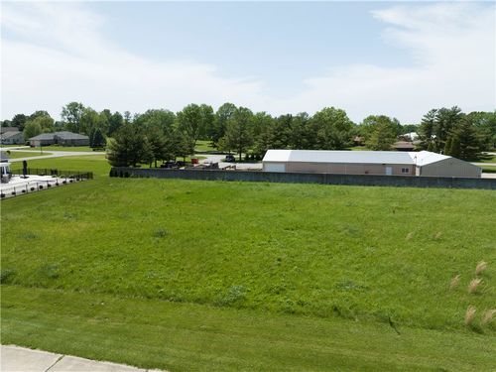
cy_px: 186
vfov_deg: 56.8
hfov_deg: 71.6
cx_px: 248
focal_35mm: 24
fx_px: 344
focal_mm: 12.29
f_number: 2.8
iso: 100
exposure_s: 1/3000
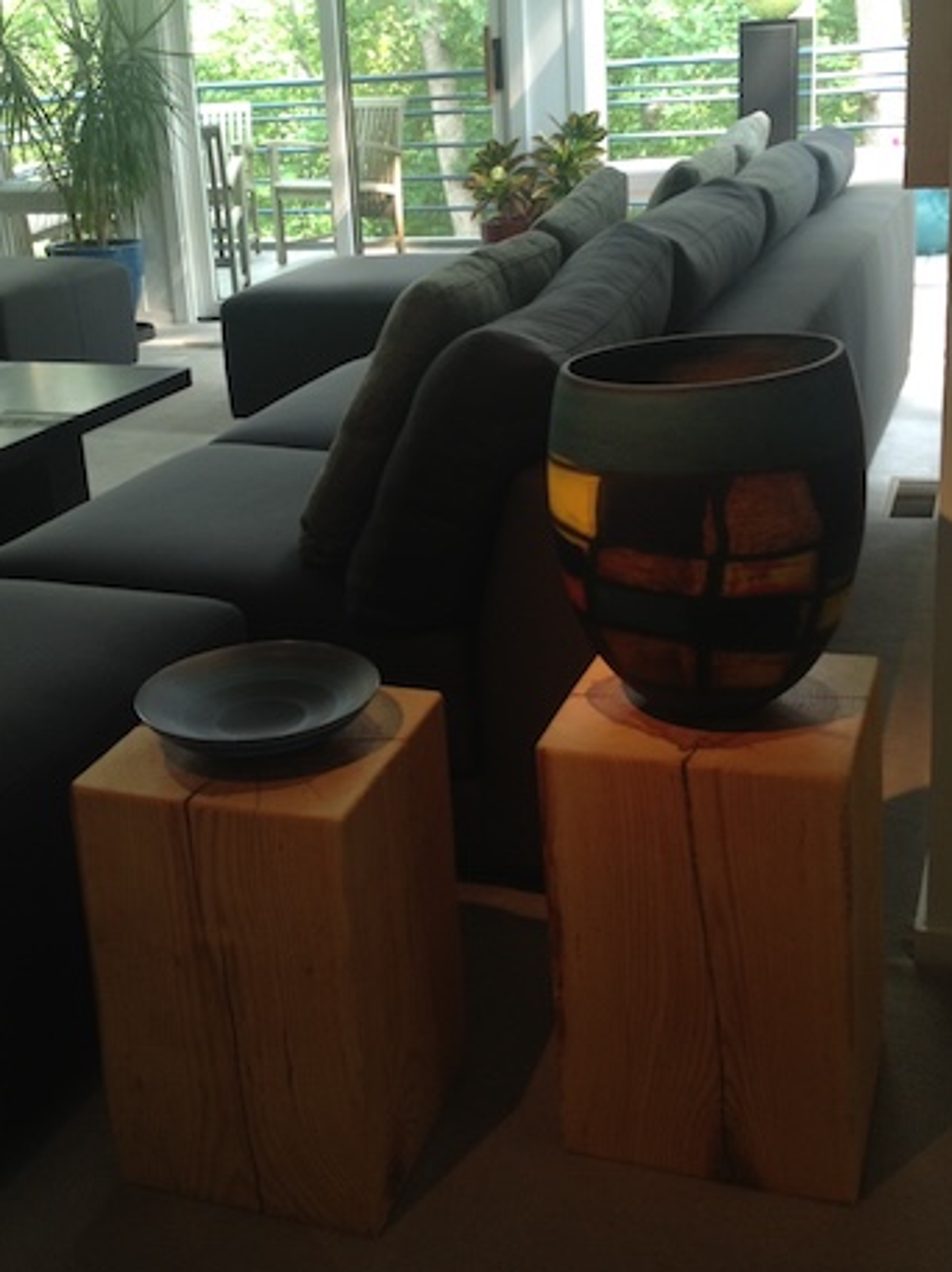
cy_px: 498
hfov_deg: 31.4
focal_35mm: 46
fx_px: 1689
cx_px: 390
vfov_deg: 41.0
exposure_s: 1/20
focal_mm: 4.28
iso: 64
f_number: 2.4
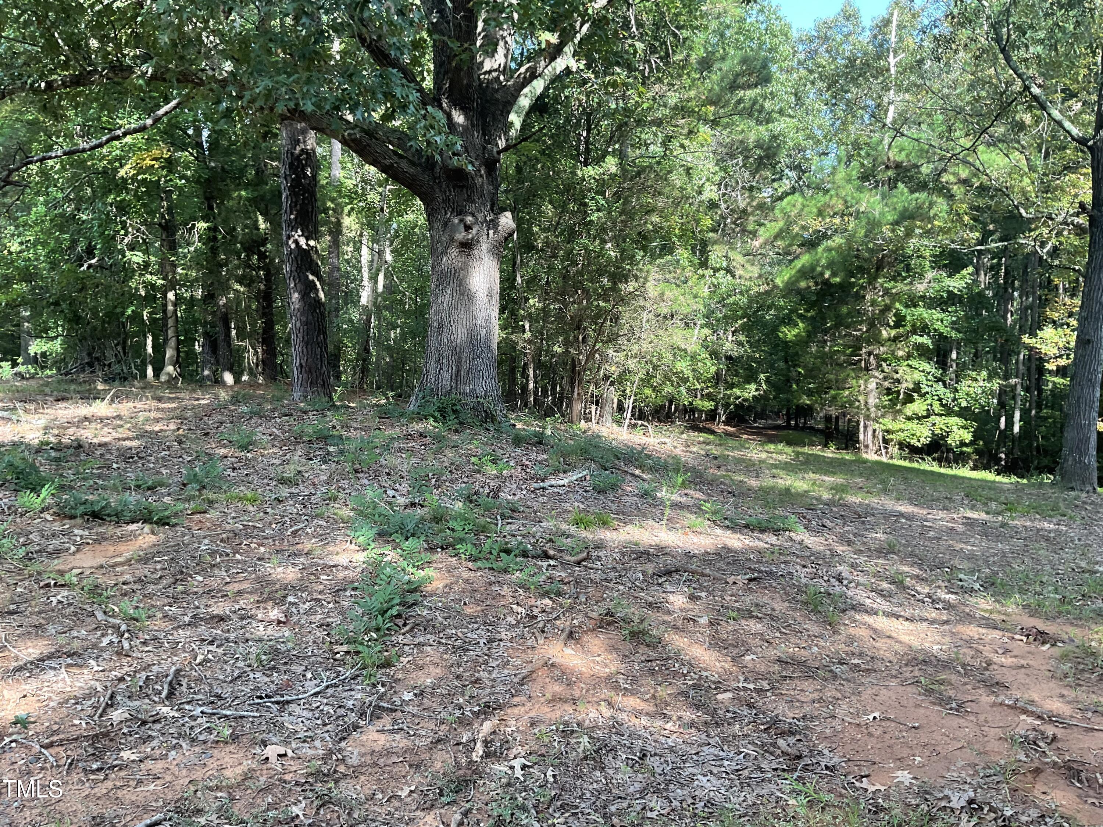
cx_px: 552
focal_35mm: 29
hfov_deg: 61.7
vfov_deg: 48.2
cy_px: 414
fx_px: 924
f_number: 1.8
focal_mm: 3
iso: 20
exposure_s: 1/120
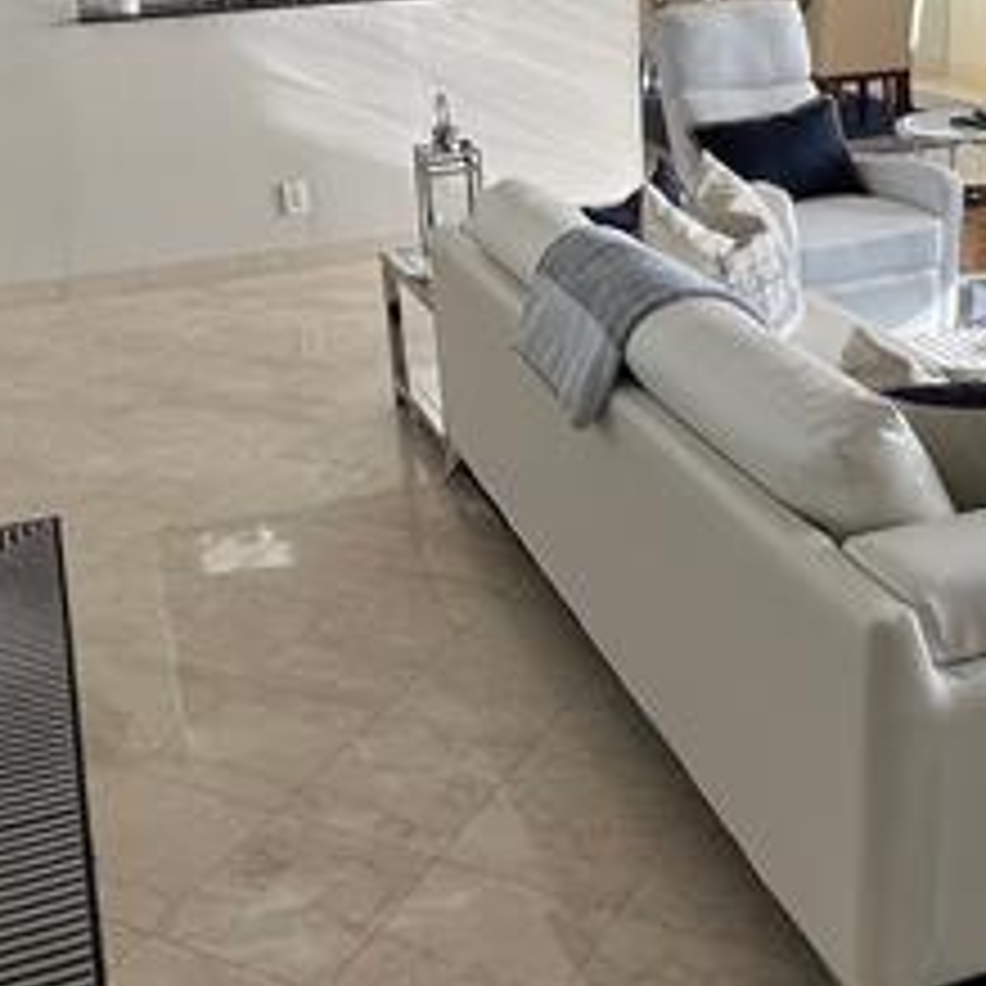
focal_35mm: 42
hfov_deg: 39.9
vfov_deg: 39.6
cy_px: 333
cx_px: 590
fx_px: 1353
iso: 40
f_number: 1.8
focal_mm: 1.57
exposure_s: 1/99
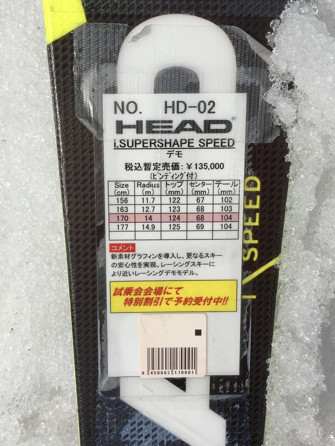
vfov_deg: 61.7
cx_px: 168
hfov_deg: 48.2
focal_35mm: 29
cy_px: 223
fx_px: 374
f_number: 2.2
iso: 25
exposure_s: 1/3846
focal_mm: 4.15
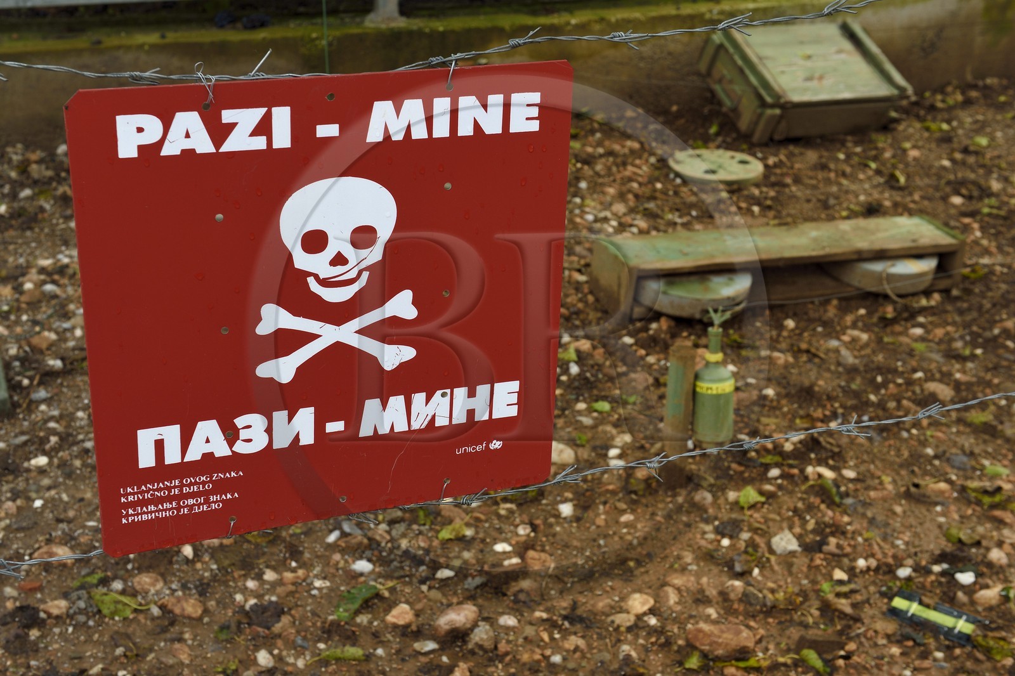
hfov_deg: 41.1
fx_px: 1353
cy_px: 338
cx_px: 508
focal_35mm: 48
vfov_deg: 28.1
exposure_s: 1/160
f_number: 9
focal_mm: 48
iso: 200
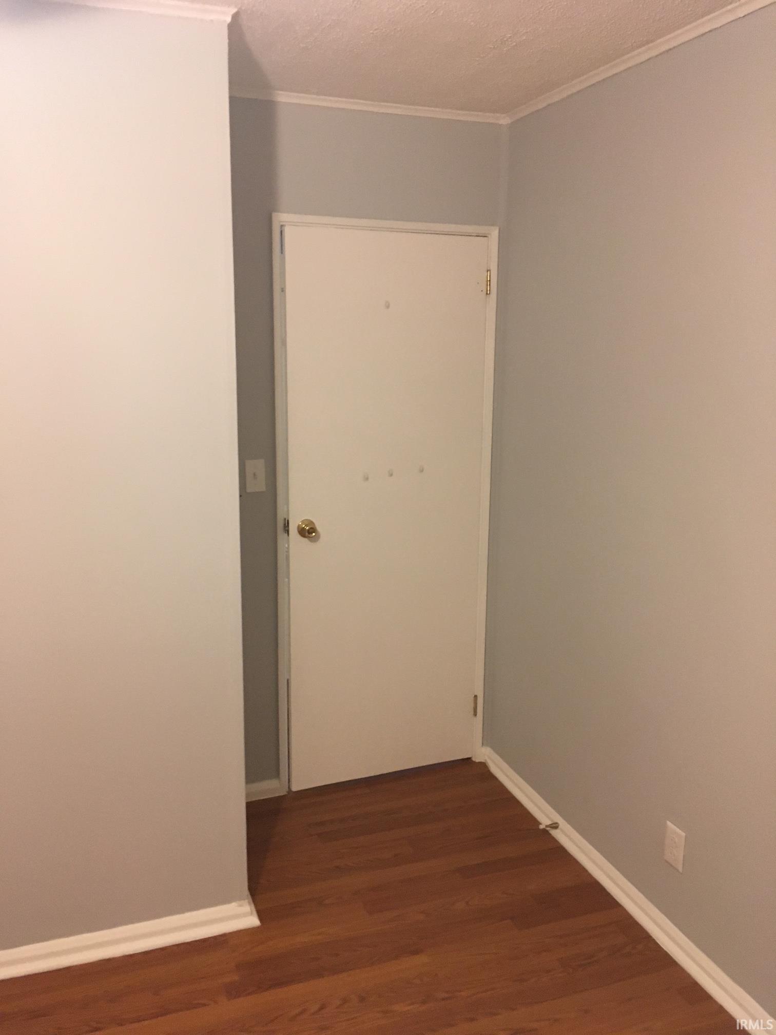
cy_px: 518
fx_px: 867
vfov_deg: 61.7
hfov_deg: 48.2
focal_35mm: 29
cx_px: 388
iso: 200
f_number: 2.2
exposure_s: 1/17
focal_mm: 4.15
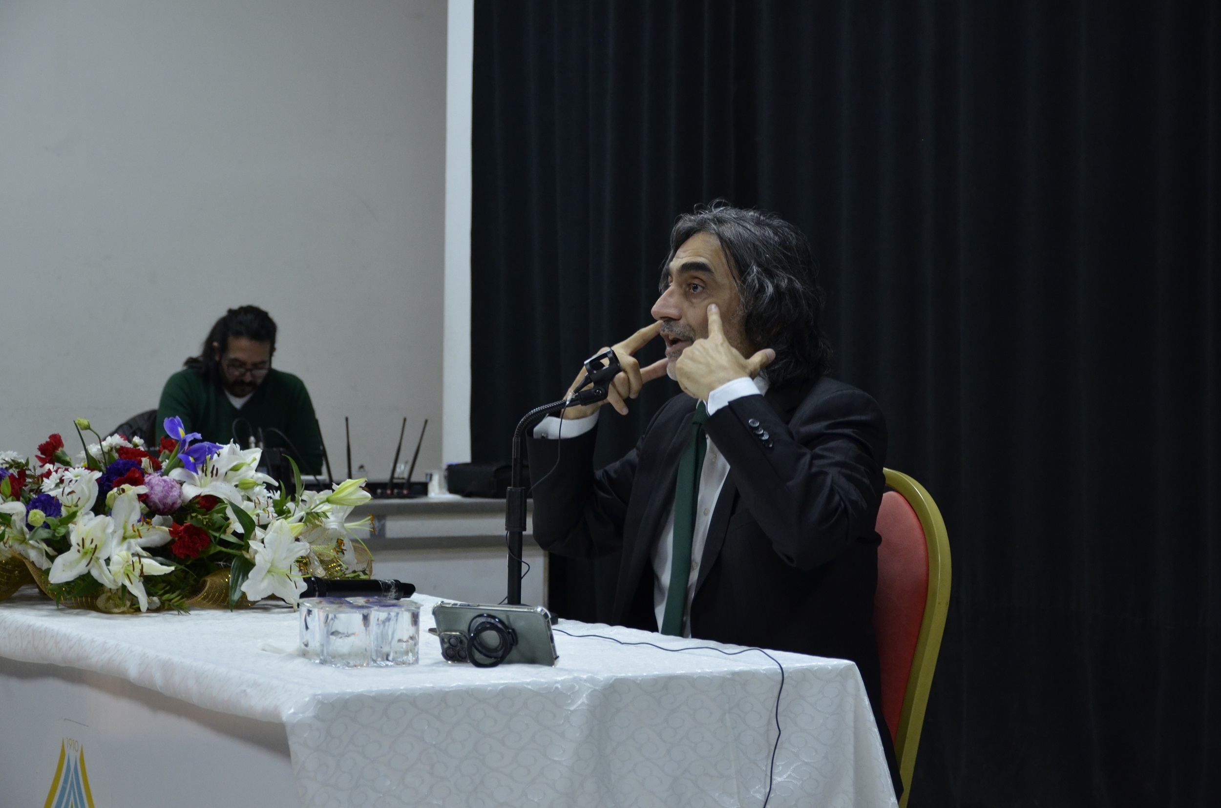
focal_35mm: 78
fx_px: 2640
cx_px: 610
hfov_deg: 26.0
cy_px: 404
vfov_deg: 17.4
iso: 800
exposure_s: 1/30
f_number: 4.8
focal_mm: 52
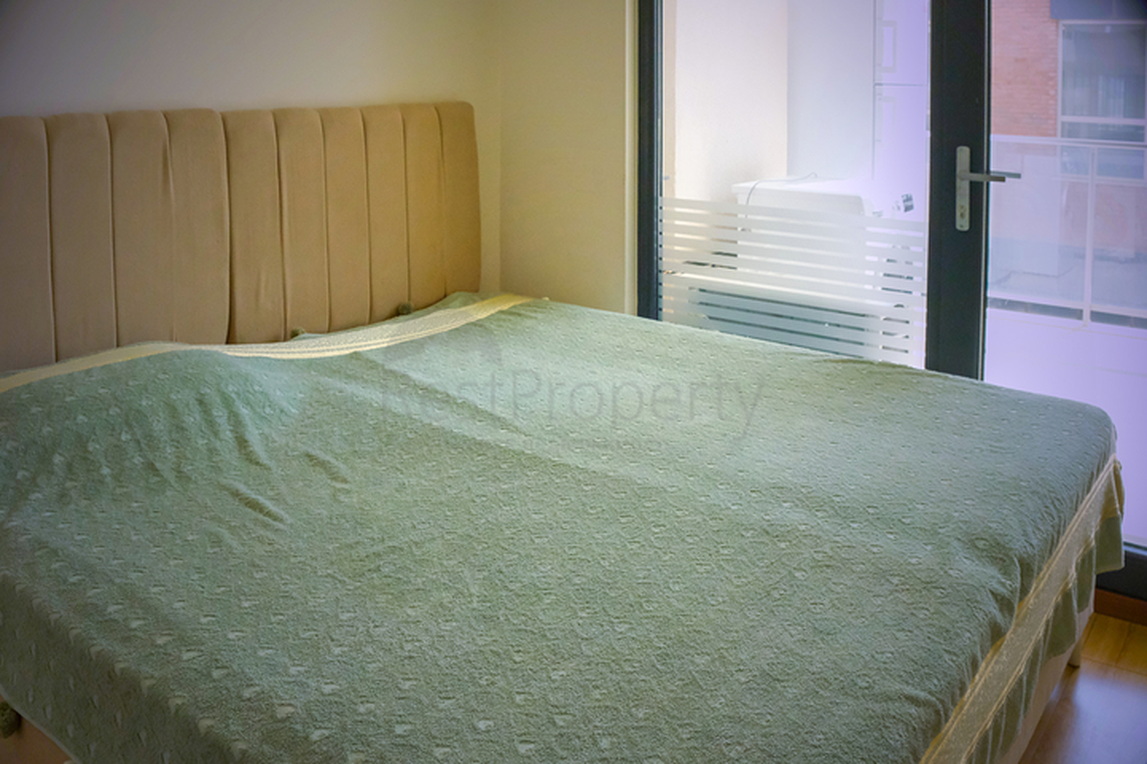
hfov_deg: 67.4
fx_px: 860
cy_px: 382
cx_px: 574
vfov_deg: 47.9
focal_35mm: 27
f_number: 5.6
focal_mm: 18
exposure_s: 1/1250
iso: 5000
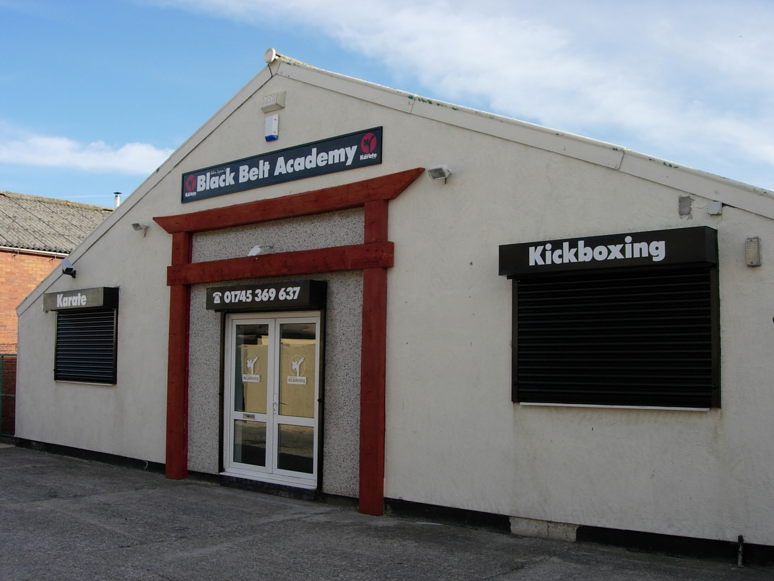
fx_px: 850
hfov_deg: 49.0
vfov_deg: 37.7
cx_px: 387
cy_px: 290
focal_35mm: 38
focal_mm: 7.8
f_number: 4.8
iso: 64
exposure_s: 1/406
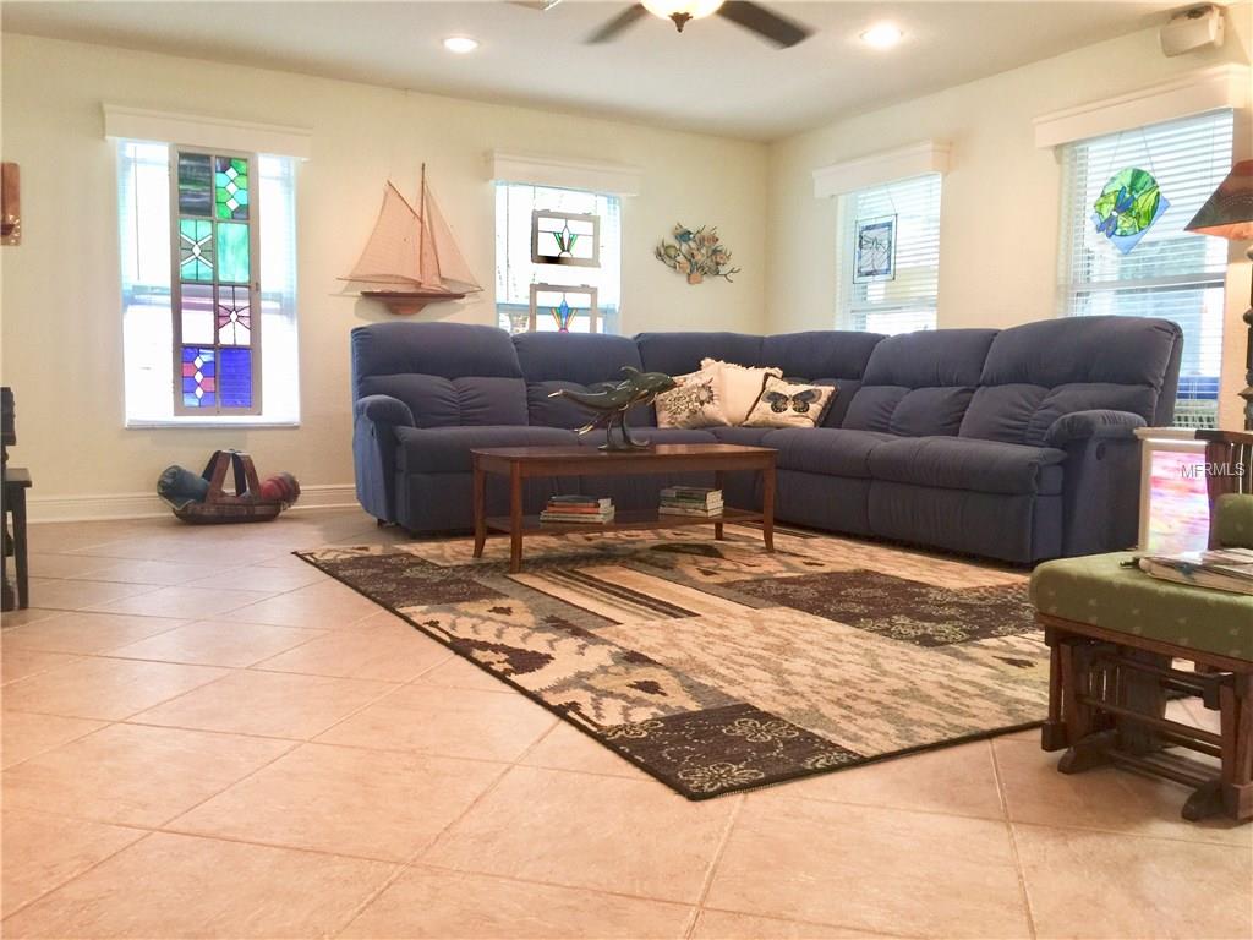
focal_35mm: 29
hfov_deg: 61.7
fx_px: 1050
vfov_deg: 48.2
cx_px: 626
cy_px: 470
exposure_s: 1/15
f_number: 2.2
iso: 50
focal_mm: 4.15
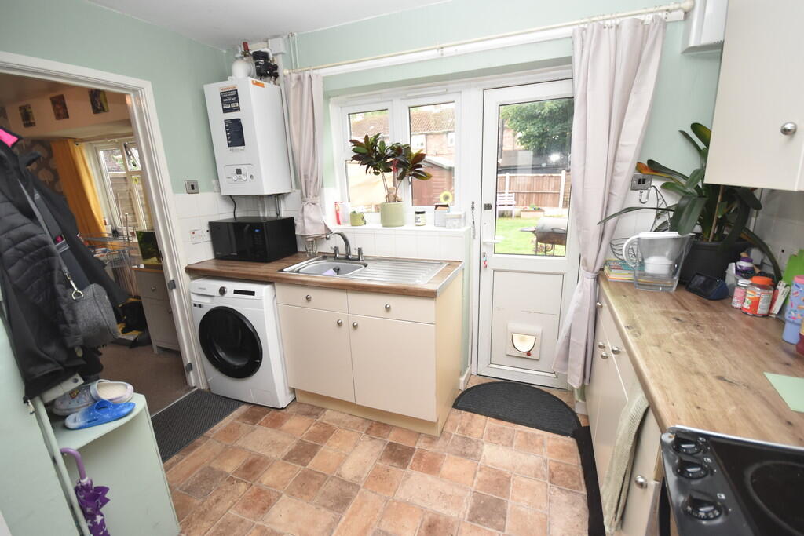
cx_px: 402
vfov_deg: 77.3
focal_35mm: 15
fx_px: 335
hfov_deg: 100.4
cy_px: 268
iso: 800
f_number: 4
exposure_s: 1/125
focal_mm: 10
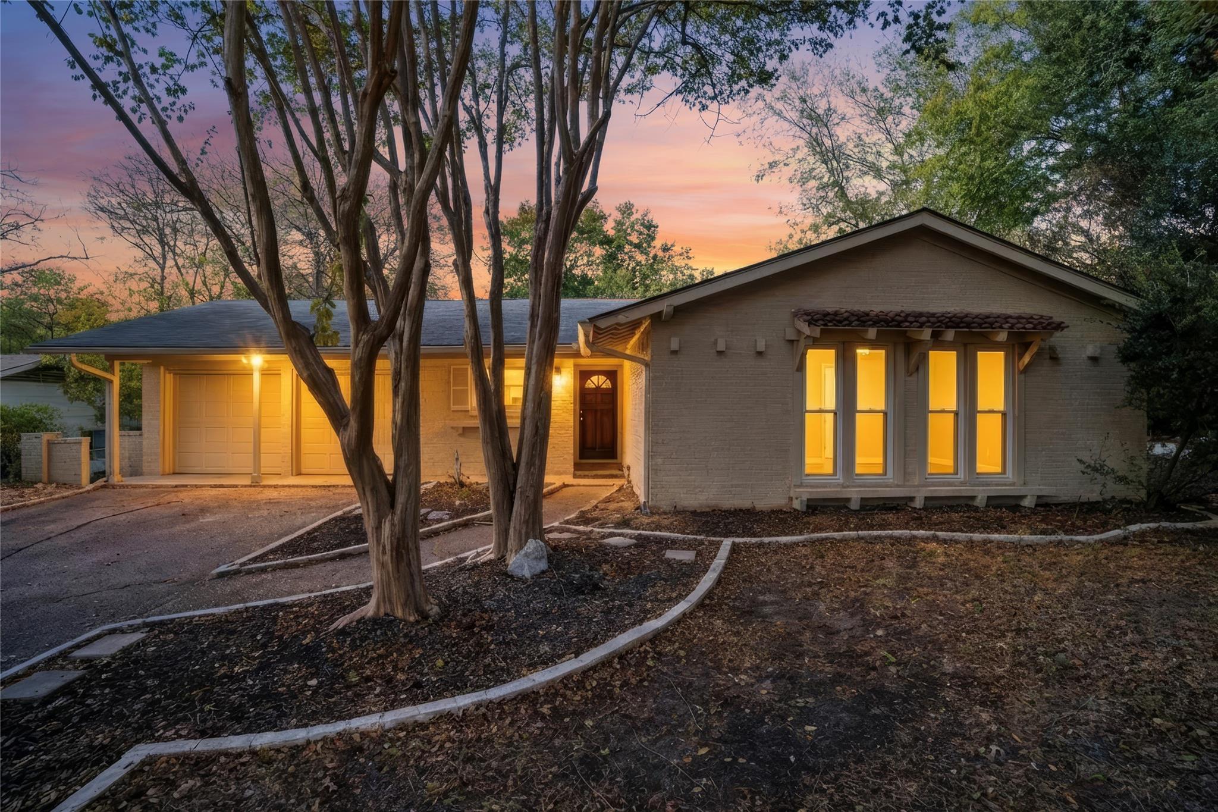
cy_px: 406
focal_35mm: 16
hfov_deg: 96.7
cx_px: 609
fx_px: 541
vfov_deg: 73.7
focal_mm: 16
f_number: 4.5
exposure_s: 1/200
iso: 250
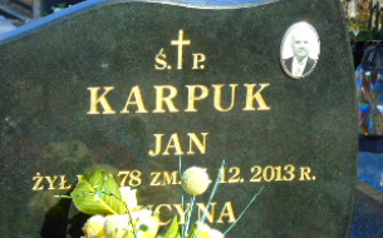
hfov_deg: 15.1
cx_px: 131
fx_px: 1439
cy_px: 132
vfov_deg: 9.5
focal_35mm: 138
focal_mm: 11
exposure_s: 1/320
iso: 80
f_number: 4.5
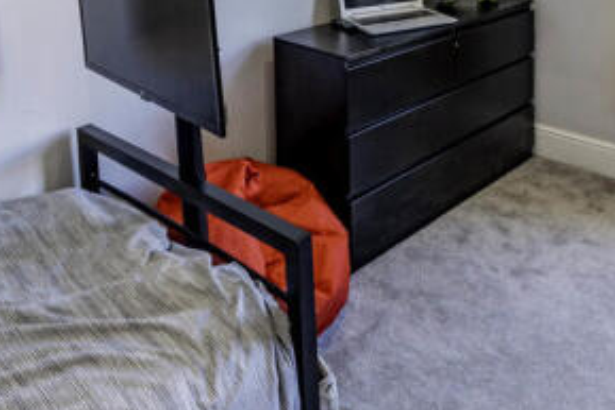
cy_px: -1
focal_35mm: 34
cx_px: 395
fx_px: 581
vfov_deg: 35.2
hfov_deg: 54.9
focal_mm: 10
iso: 100
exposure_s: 1/6
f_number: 8
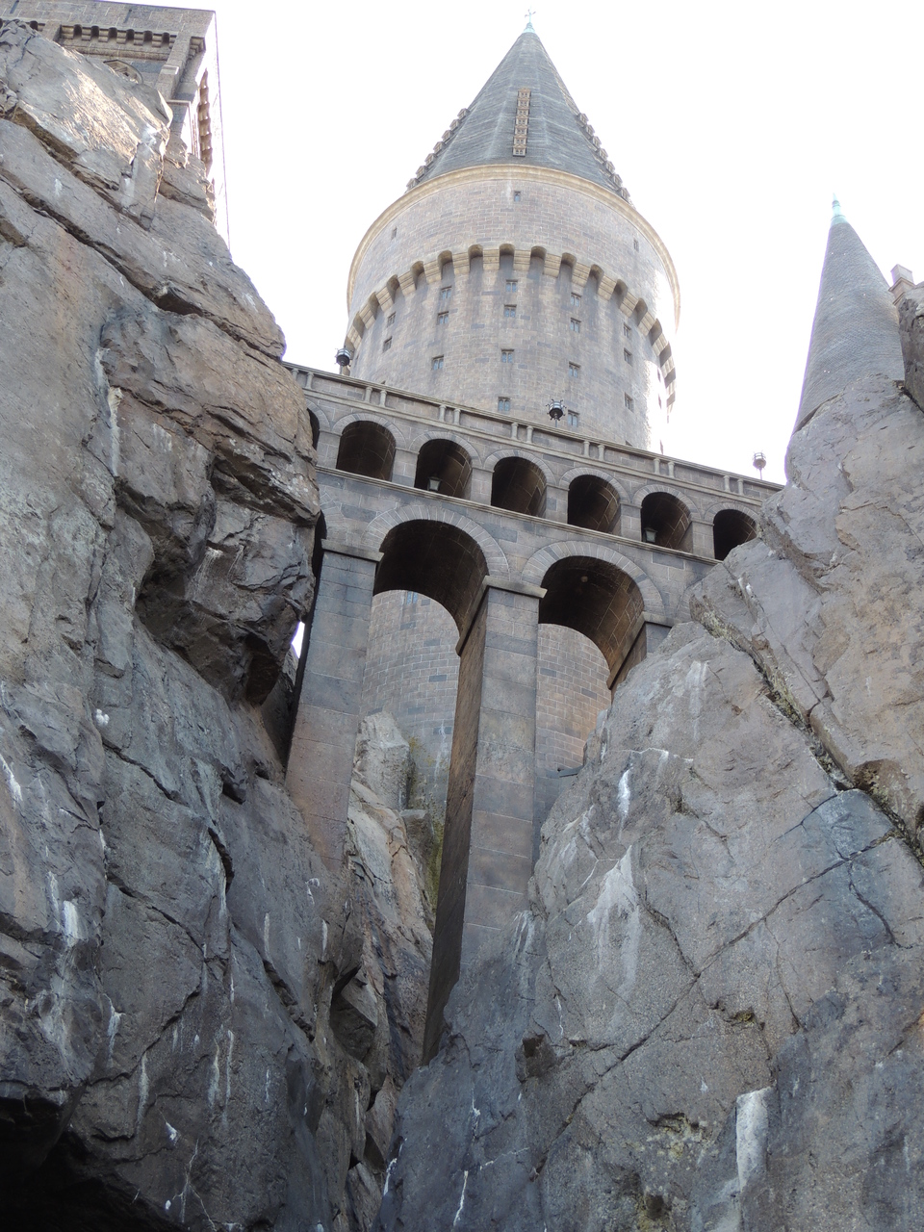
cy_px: 616
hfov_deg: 33.6
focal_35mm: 43
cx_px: 462
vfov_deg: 43.9
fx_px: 1530
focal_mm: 7.6
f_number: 3.4
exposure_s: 1/80
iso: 100
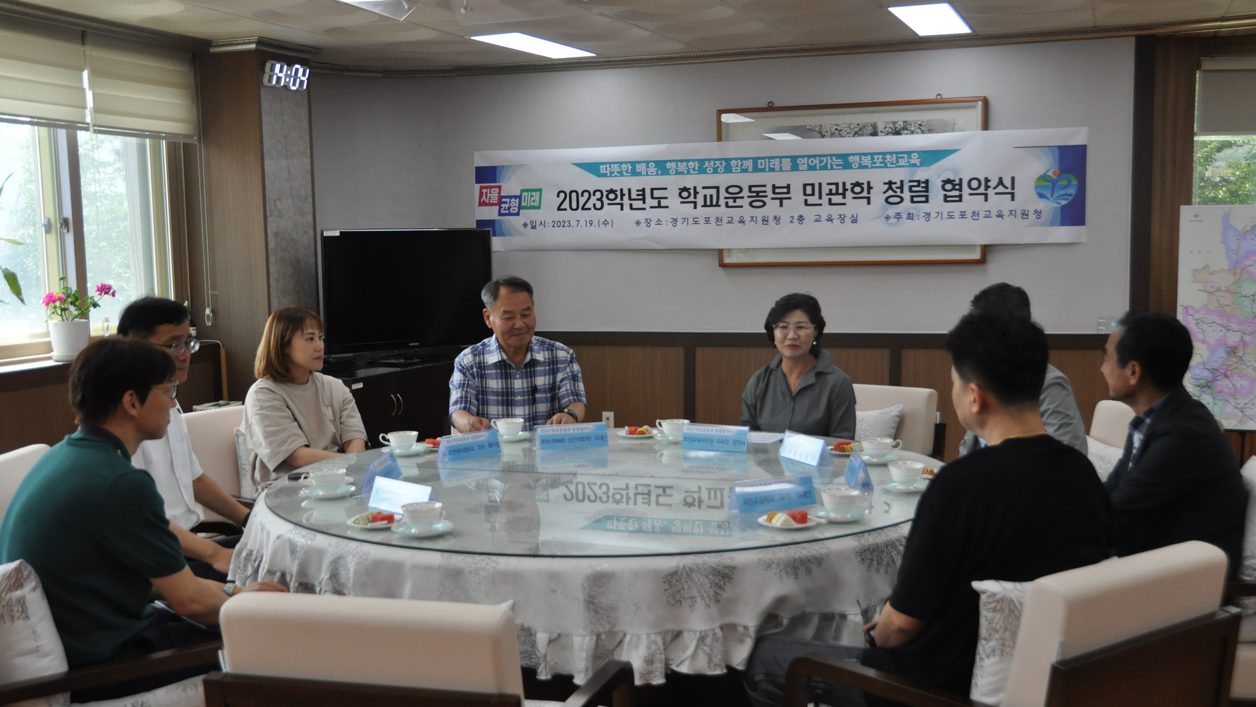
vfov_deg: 29.0
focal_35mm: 41
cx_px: 629
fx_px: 1366
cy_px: 359
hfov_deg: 49.4
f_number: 4
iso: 900
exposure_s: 1/500
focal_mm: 26
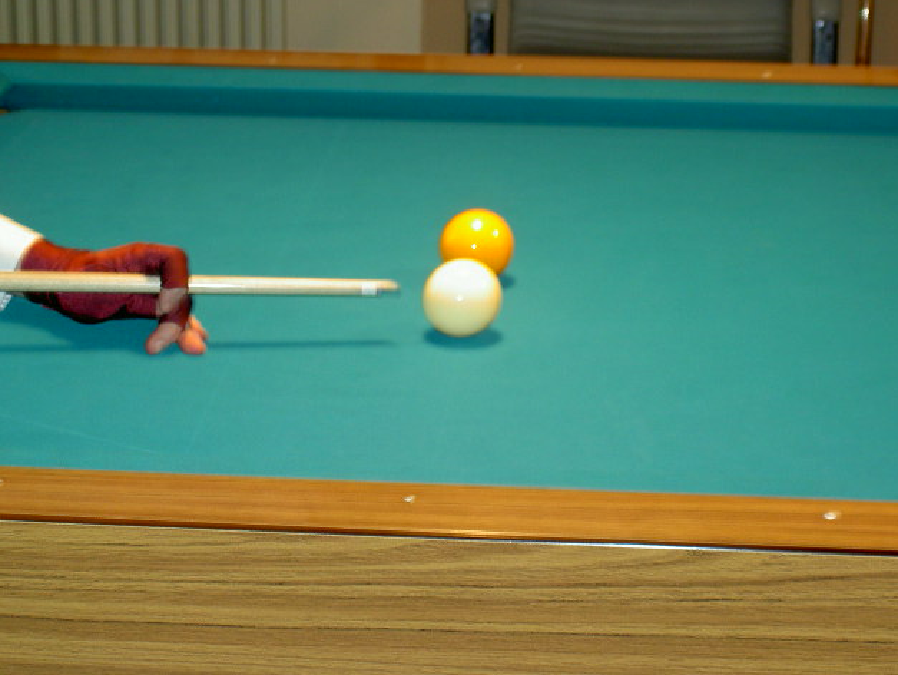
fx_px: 2648
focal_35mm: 102
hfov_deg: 19.3
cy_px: 343
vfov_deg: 14.5
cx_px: 447
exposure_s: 1/8
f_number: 4.5
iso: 100
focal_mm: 20.6
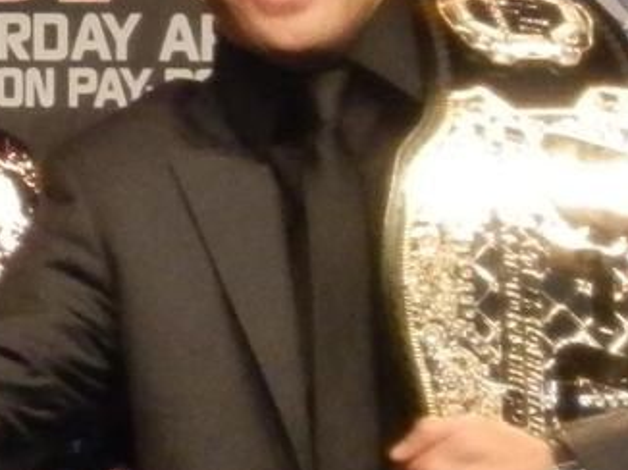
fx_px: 17712
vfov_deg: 1.5
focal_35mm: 977
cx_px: -828
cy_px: 237
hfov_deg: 2.0
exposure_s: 1/200
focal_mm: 35.3
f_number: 5.8
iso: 1250
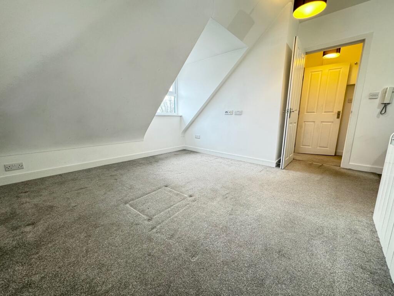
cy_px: 148
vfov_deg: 85.7
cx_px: 197
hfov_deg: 102.1
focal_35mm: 14
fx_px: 159
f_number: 2.2
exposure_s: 1/50
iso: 200
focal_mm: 2.22
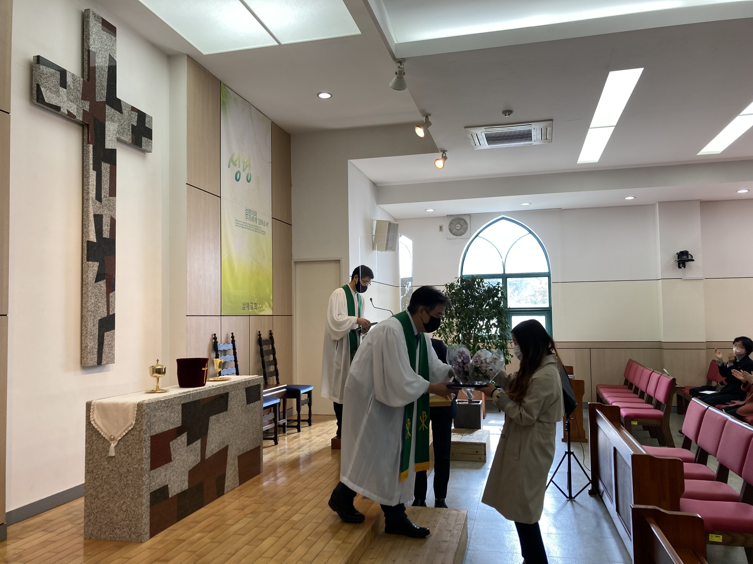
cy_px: 282
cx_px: 376
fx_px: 609
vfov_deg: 49.7
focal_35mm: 28
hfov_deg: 63.4
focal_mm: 3.99
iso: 40
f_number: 1.8
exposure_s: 1/120
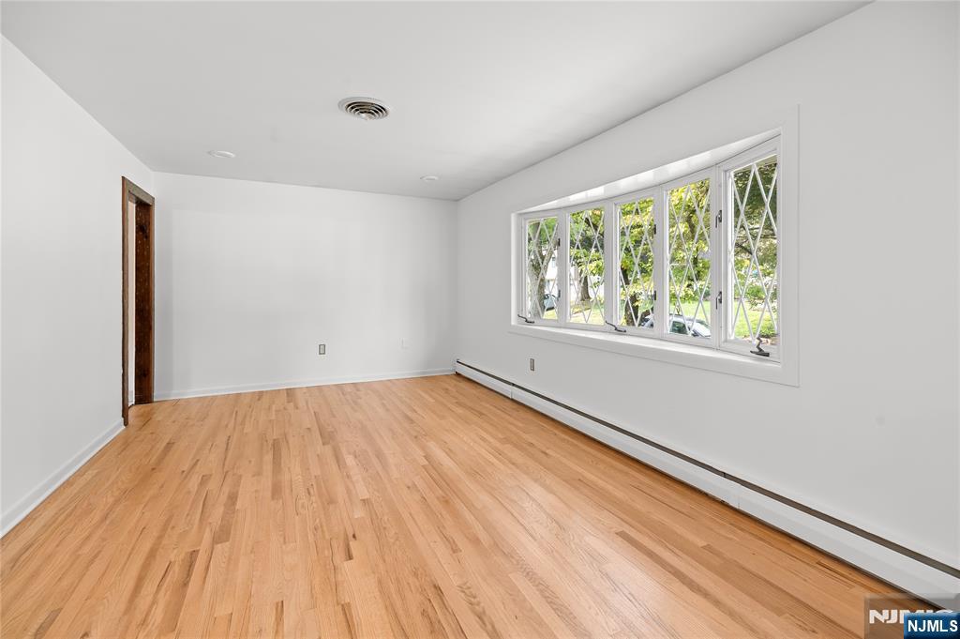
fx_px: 400
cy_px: 320
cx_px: 480
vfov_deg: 77.2
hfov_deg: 100.4
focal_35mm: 15
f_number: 8
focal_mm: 15
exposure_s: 1/2
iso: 200
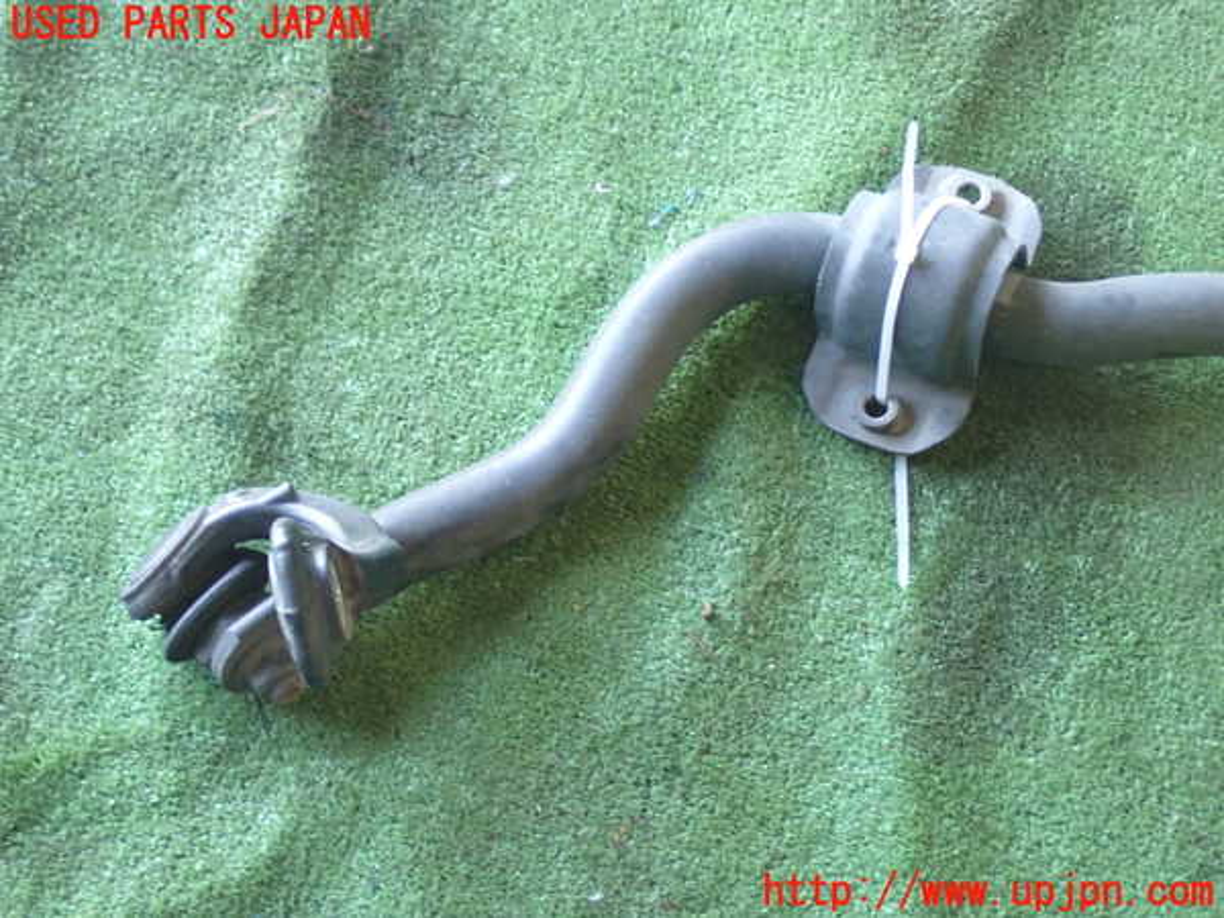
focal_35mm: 67
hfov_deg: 29.0
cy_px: 459
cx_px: 612
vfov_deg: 21.9
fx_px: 2369
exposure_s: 1/50
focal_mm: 11.88
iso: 800
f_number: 3.8
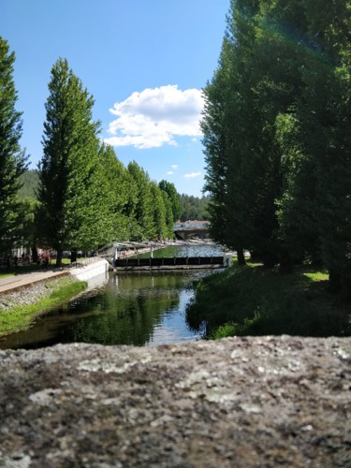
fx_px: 324
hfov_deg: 56.8
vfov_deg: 71.6
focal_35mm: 24
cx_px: 176
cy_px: 234
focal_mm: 4.1
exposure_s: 1/2043
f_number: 1.7
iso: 250
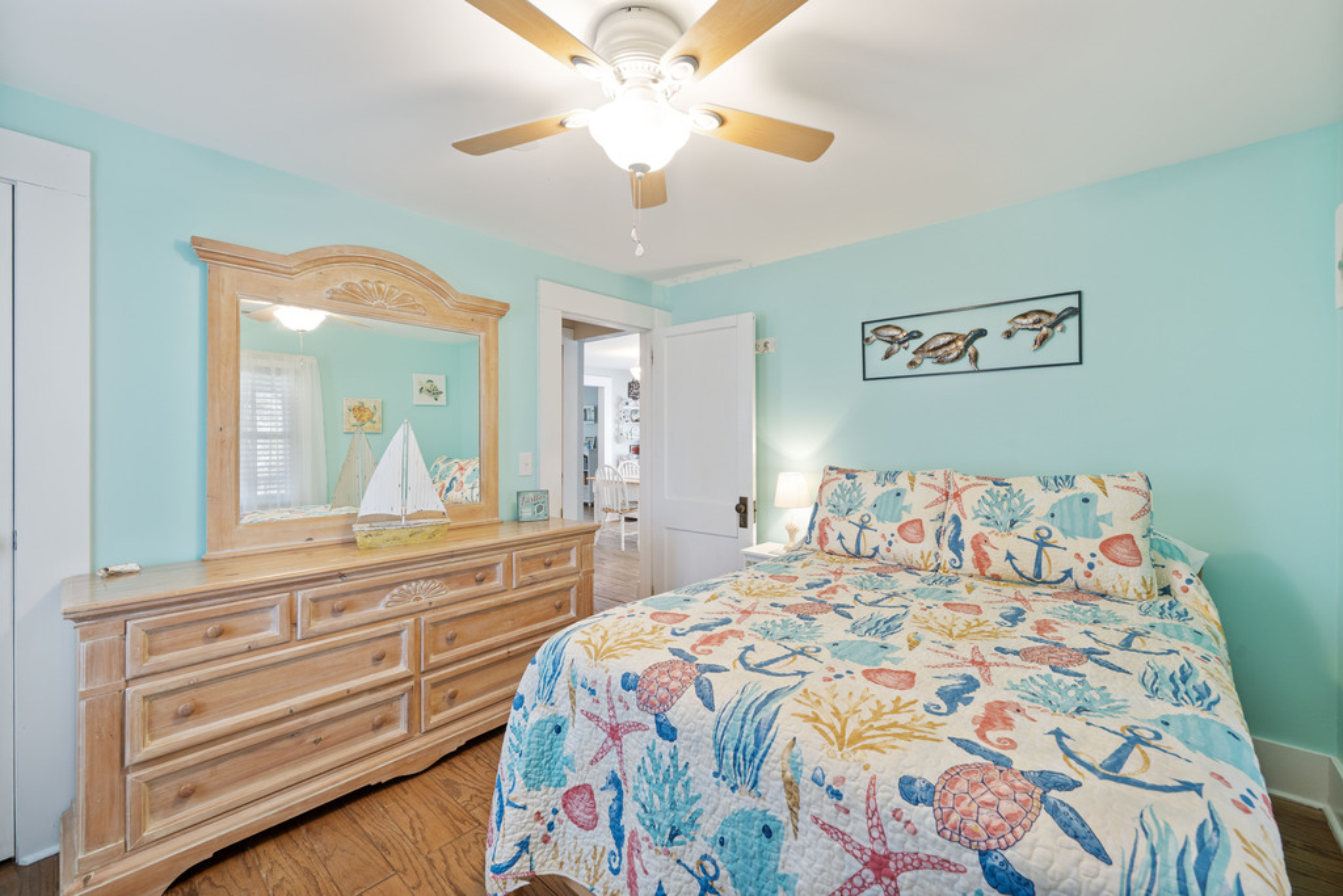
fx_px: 485
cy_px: 448
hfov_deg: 108.3
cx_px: 672
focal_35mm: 13
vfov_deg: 85.4
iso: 320
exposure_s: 1/8
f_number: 8
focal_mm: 13
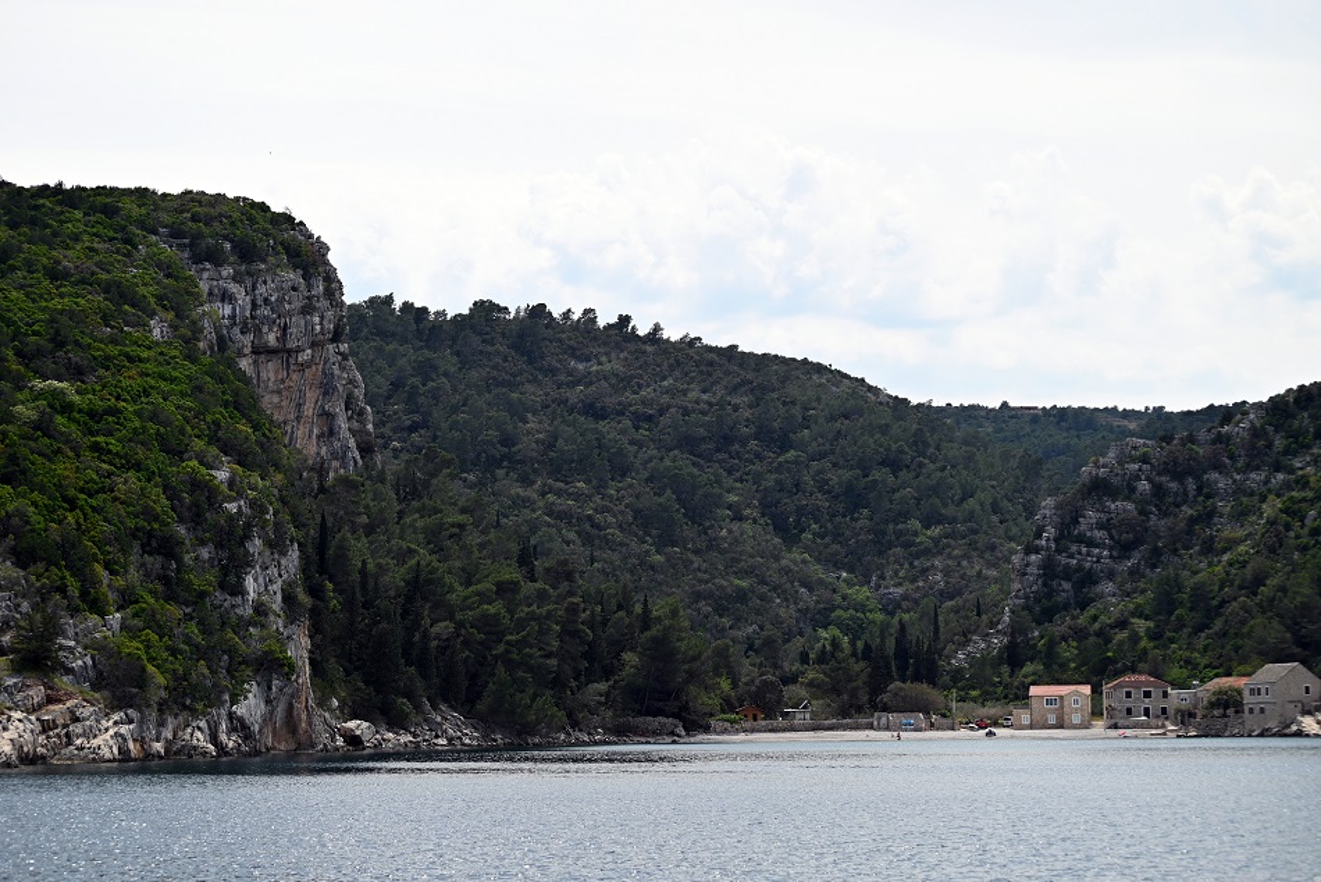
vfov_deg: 17.5
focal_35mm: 78
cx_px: 660
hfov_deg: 26.0
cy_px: 441
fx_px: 2863
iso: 100
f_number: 6.3
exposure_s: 1/640
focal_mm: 78
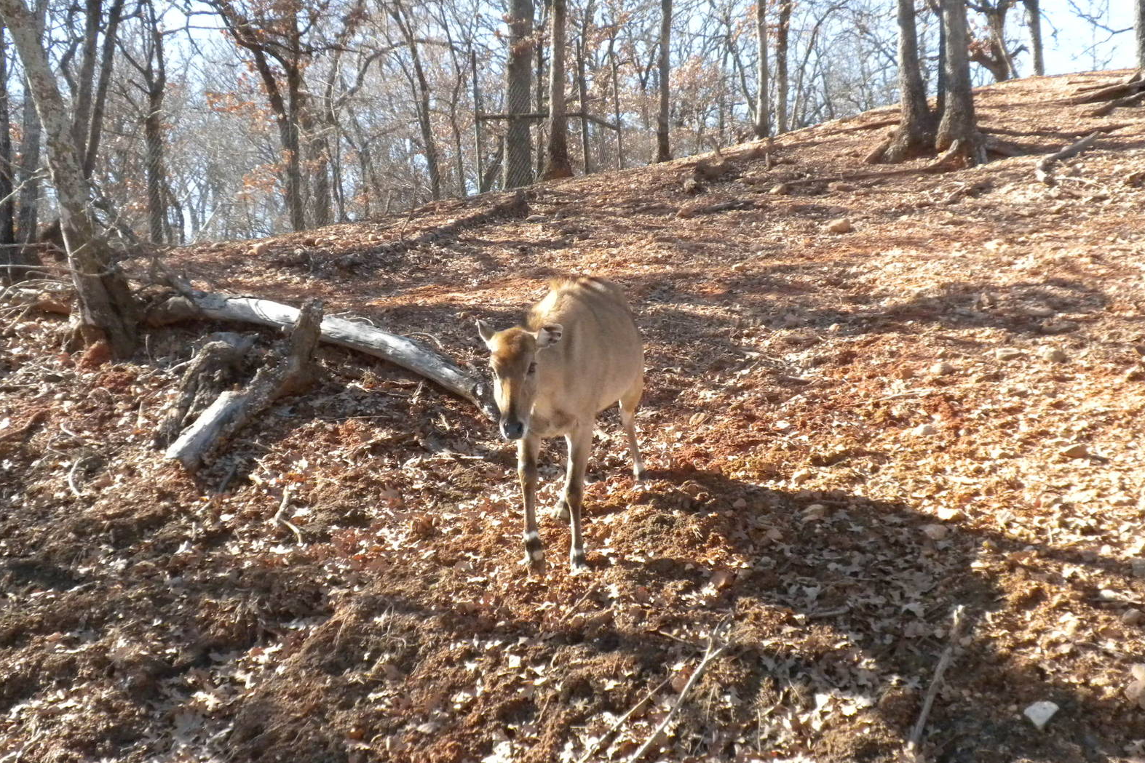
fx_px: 1749
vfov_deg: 24.6
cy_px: 436
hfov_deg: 36.2
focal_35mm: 55
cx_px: 579
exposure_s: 1/646
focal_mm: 9.1
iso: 400
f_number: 4.3
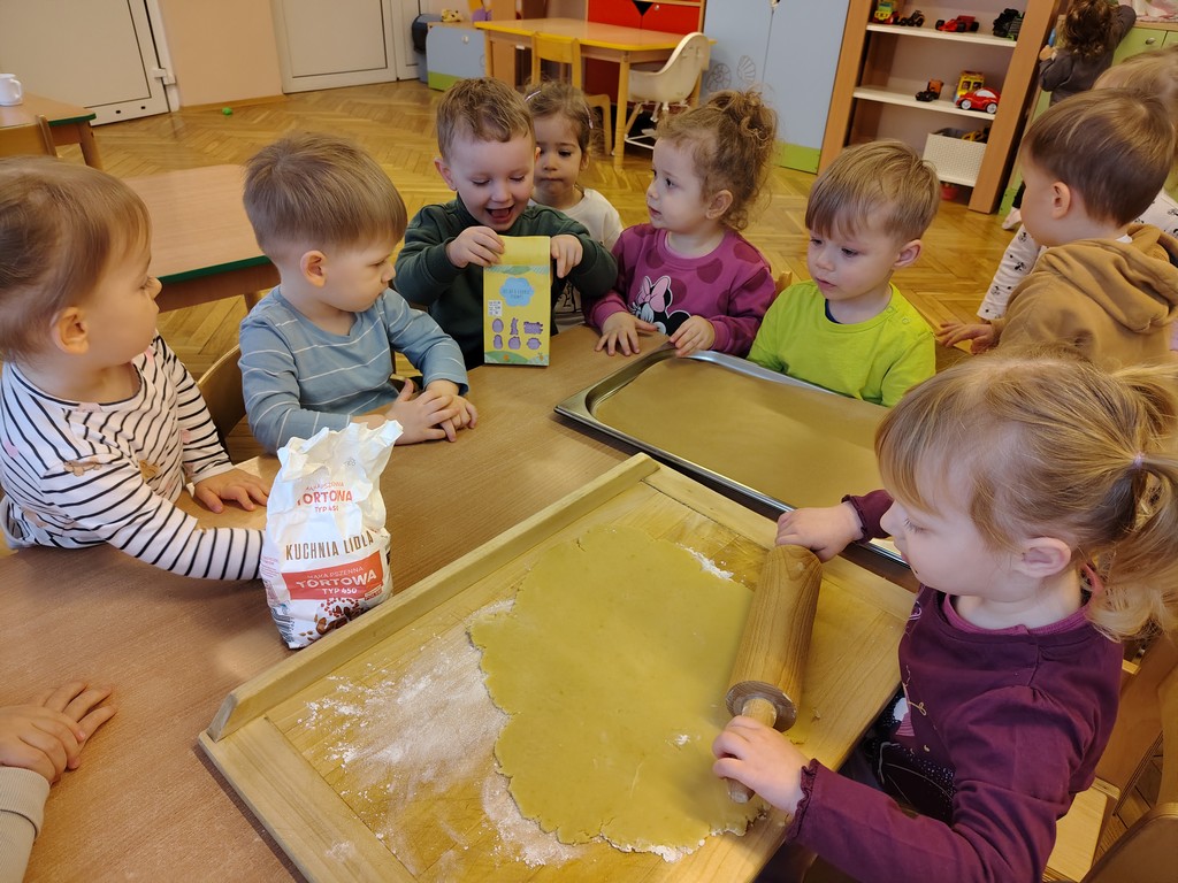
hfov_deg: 71.6
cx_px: 589
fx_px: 817
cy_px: 442
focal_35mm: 24
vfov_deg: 56.8
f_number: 1.8
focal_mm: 5.56
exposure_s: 1/100
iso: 1065
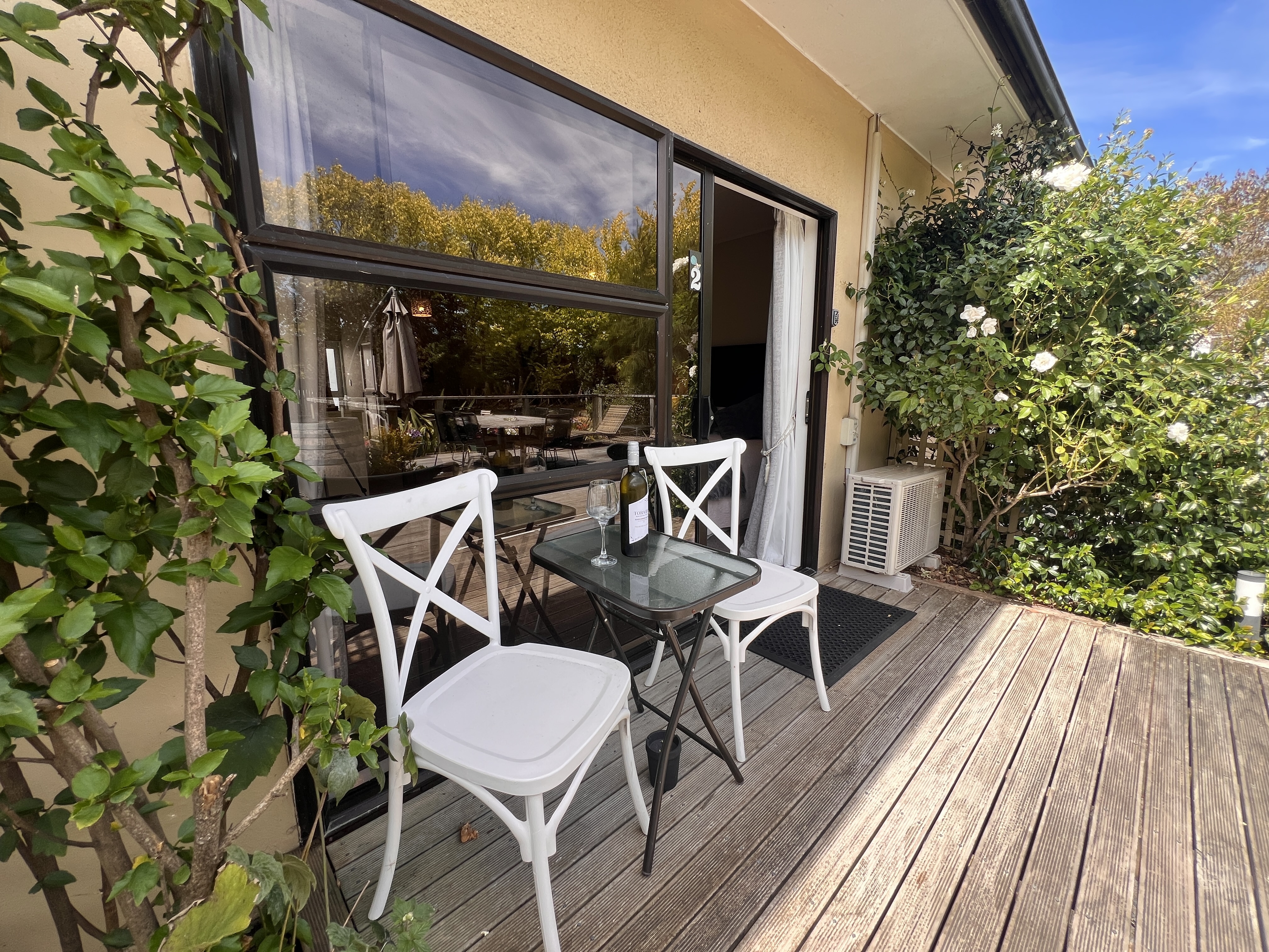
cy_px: 476
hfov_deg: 106.2
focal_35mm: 13
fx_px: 477
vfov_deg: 89.9
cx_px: 634
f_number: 1.8
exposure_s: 1/282
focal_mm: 1.57
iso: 32
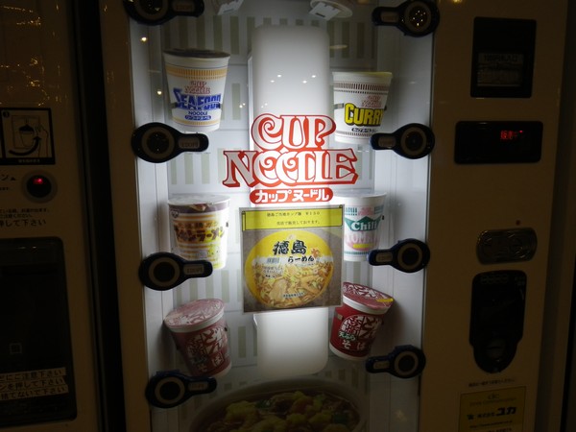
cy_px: 216
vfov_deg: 49.7
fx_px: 466
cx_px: 288
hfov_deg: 63.4
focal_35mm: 28
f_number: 3.5
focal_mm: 5
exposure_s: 1/50
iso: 100
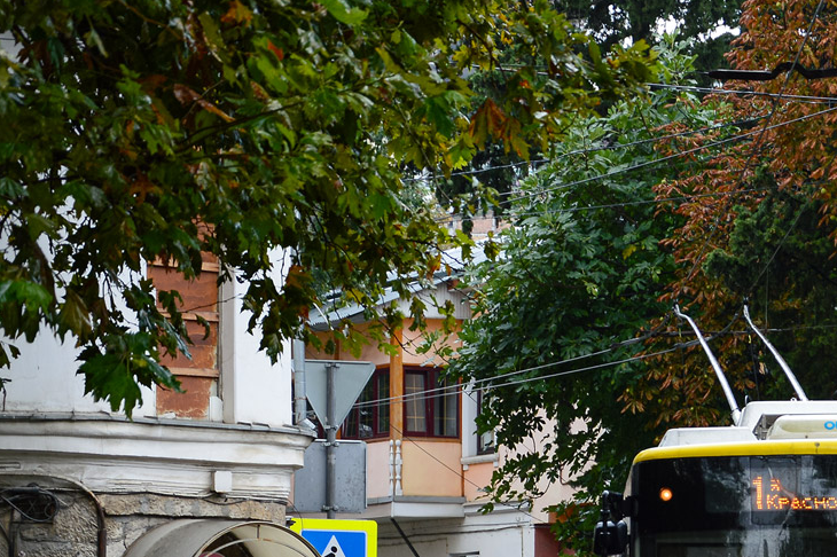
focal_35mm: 148
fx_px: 3439
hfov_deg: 13.7
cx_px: 820
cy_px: 551
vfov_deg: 9.2
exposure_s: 1/80
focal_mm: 48
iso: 200
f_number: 5.6
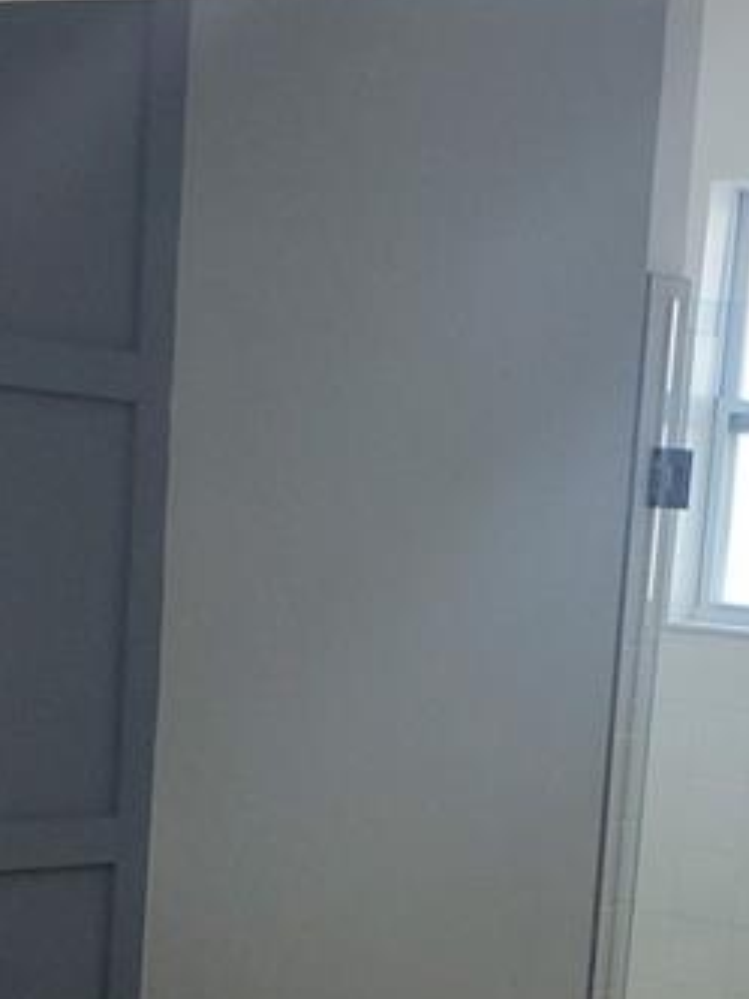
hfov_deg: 15.5
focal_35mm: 94
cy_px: 1155
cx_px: 668
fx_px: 2712
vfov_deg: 19.8
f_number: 2.4
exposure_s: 1/120
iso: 160
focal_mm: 4.3
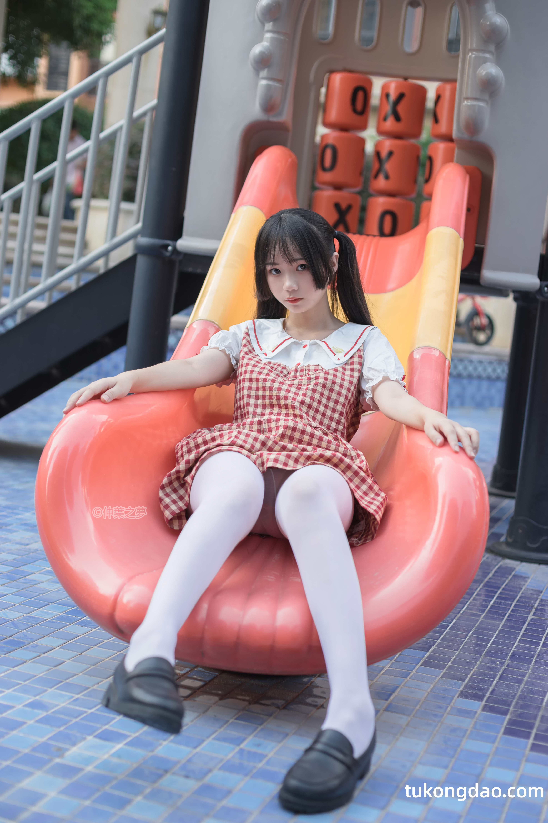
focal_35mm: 50
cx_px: 274
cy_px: 412
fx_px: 1142
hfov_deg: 27.0
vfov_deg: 39.6
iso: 100
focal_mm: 50
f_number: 2.5
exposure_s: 1/320
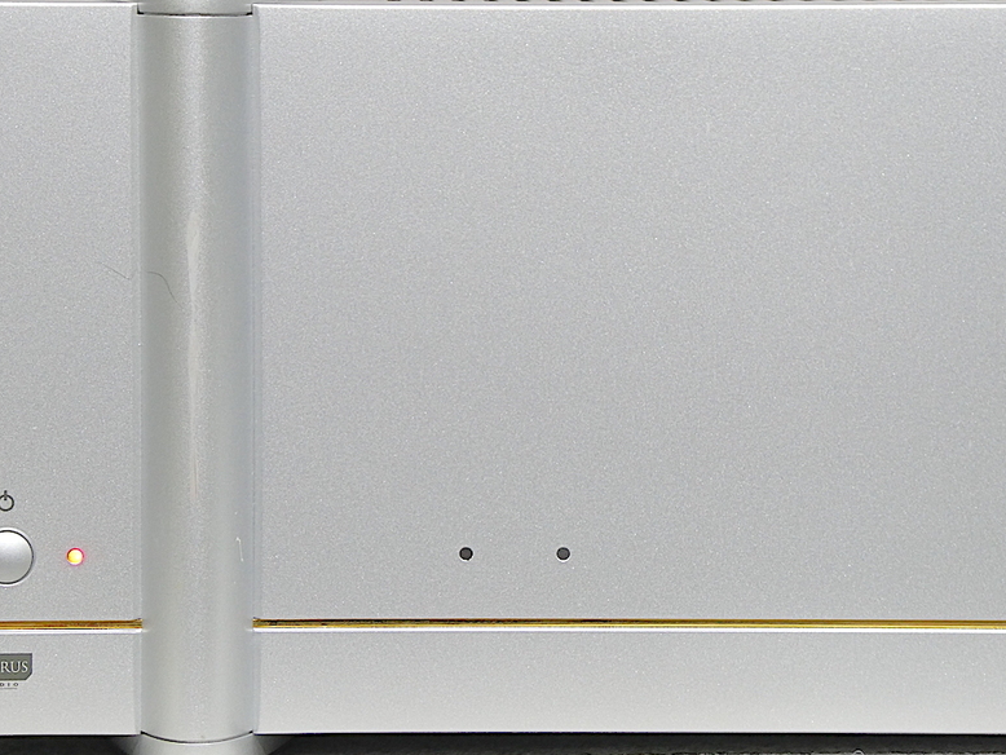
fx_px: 4448
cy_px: 396
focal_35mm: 153
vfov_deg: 9.7
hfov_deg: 12.9
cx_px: 420
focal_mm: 22.3
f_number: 5.2
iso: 200
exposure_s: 1/8
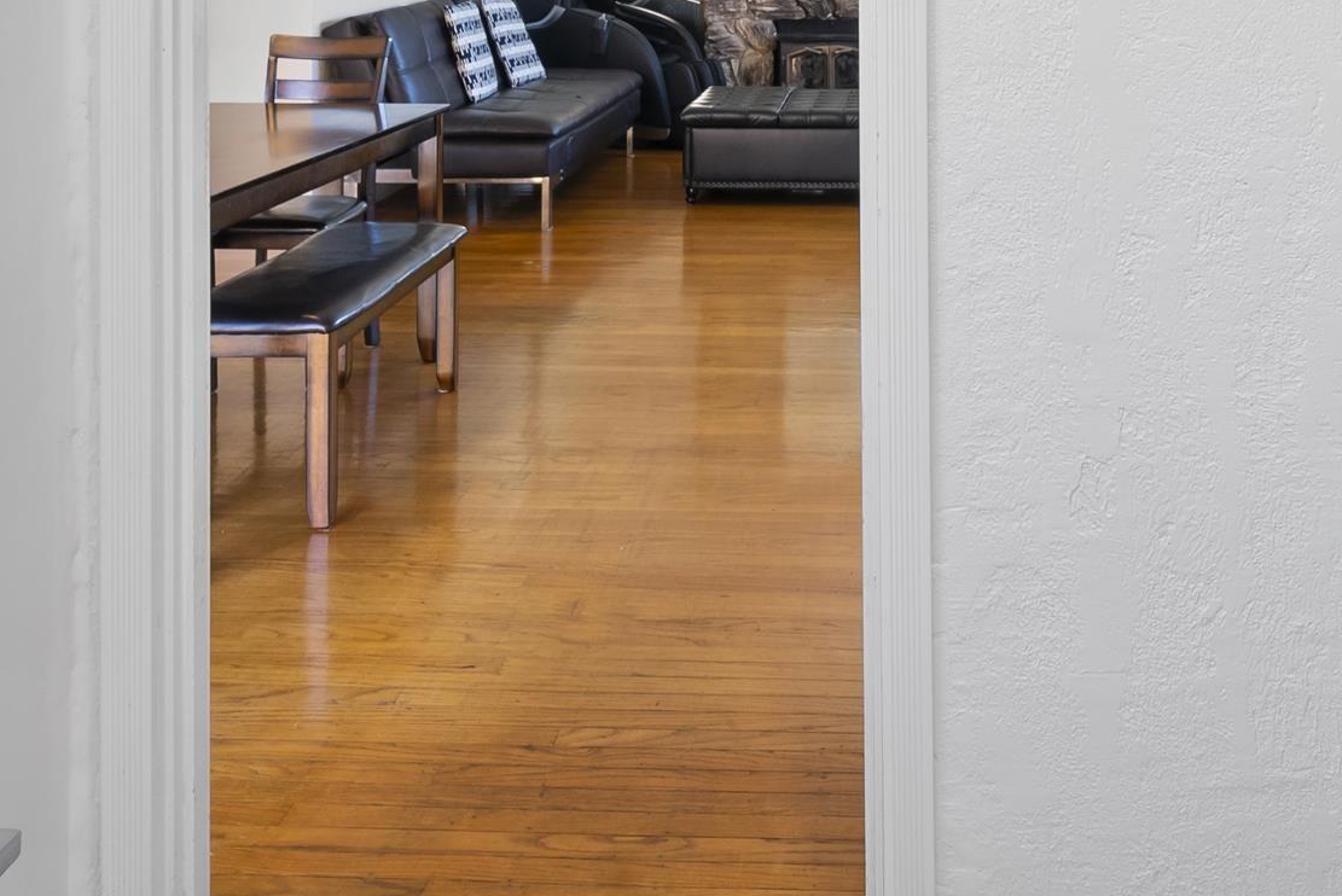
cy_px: -104
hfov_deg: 52.3
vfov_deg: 32.3
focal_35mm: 36
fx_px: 1343
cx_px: 871
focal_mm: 16
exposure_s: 1/80
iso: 400
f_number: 9
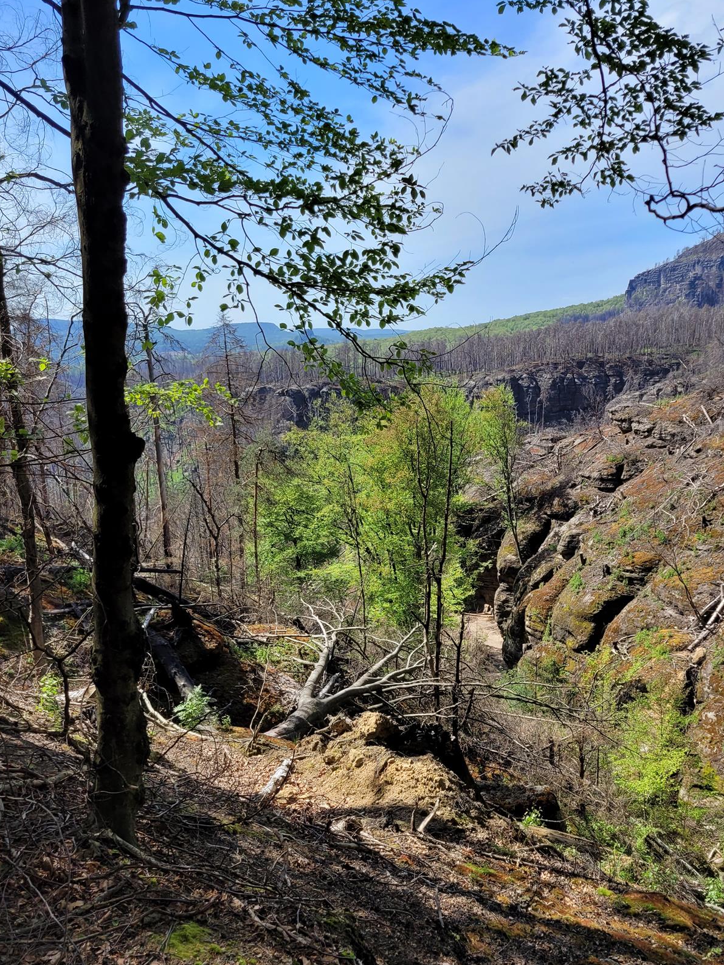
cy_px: 537
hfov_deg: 42.9
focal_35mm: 33
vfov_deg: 55.2
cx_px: 387
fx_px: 920
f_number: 1.8
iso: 40
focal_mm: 5.4
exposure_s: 1/1659
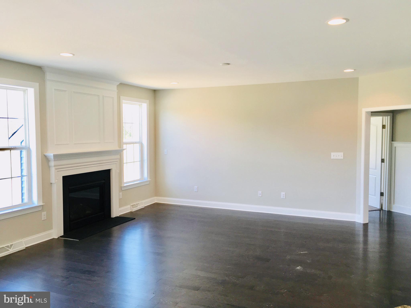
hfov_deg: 61.7
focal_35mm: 29
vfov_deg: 48.2
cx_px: 206
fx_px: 344
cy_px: 154
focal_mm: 4.15
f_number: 2.2
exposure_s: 1/40
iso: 25
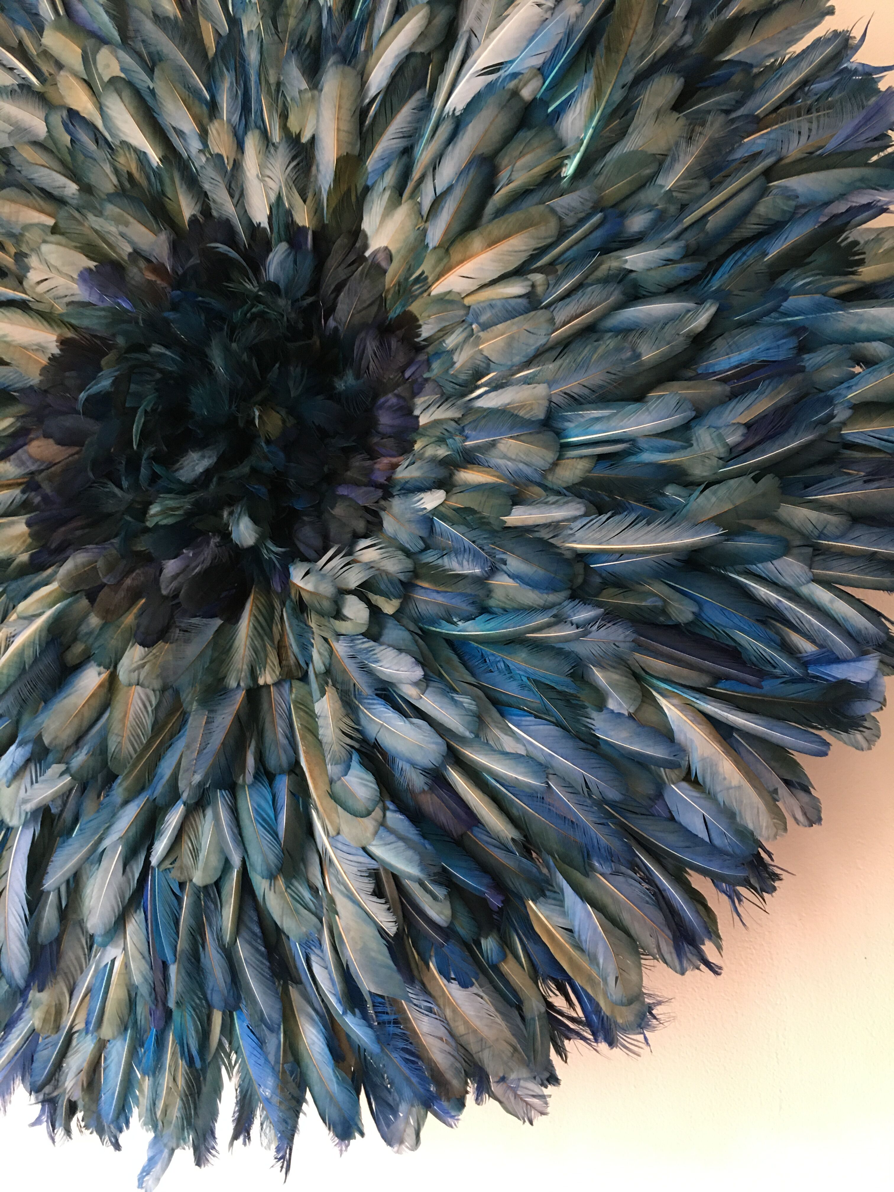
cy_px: 596
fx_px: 999
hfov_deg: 48.2
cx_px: 447
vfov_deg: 61.7
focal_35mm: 29
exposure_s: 1/17
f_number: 2.2
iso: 80
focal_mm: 4.15
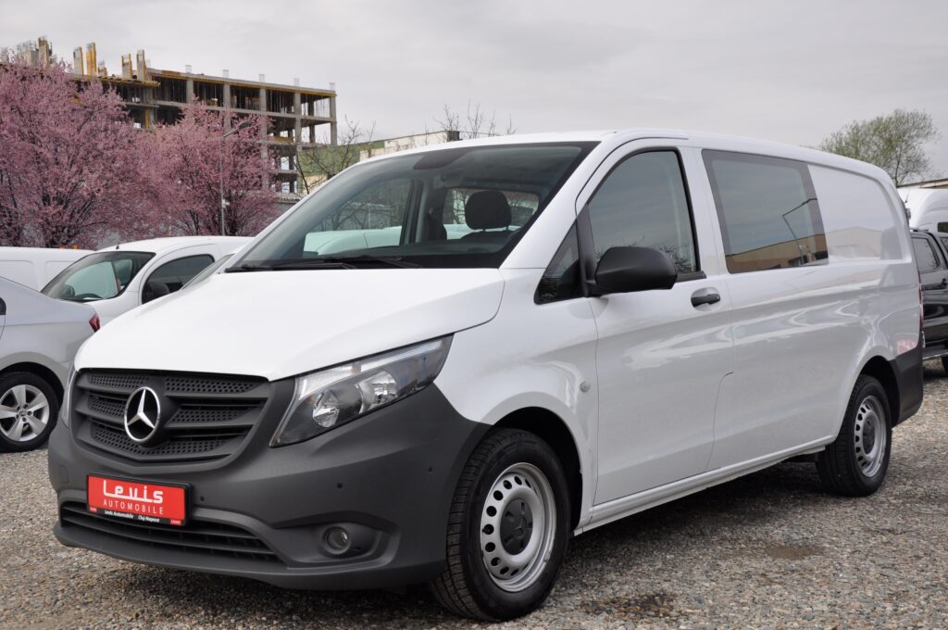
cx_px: 474
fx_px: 1262
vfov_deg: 28.0
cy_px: 315
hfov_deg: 41.2
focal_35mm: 48
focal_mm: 32
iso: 400
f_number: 9
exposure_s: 1/320
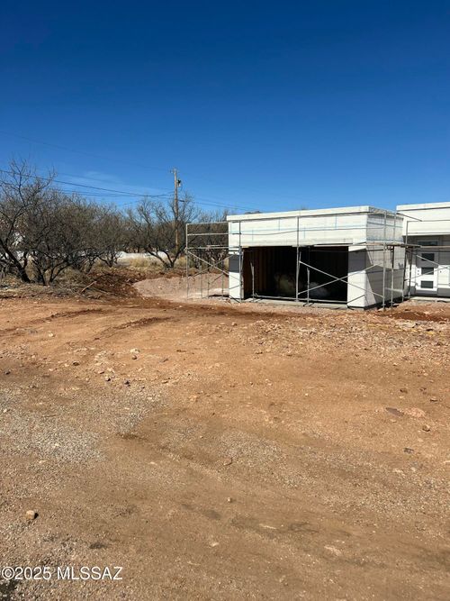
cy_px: 300
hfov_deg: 53.0
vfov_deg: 67.3
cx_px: 225
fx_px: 451
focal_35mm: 26
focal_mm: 5.7
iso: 50
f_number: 1.5
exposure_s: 1/6993
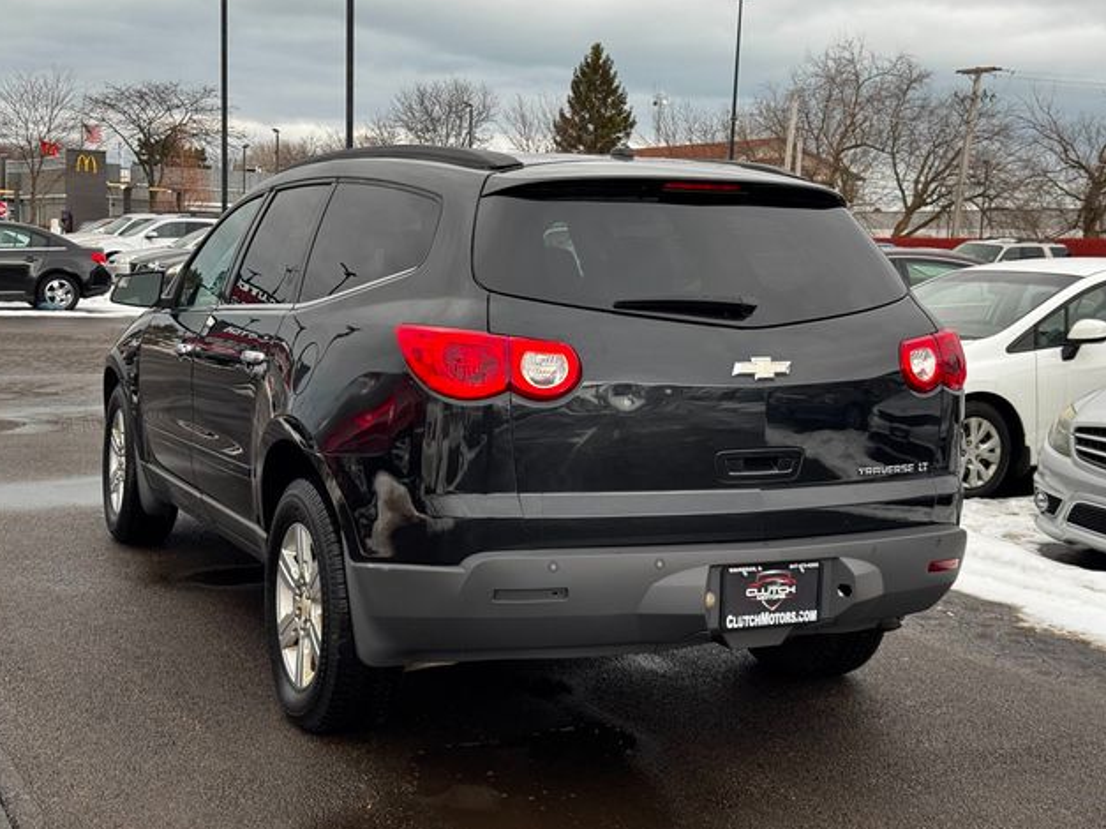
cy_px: 418
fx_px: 1565
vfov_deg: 29.7
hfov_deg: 38.9
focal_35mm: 49
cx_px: 543
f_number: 1.78
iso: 64
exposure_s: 1/417
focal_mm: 6.76
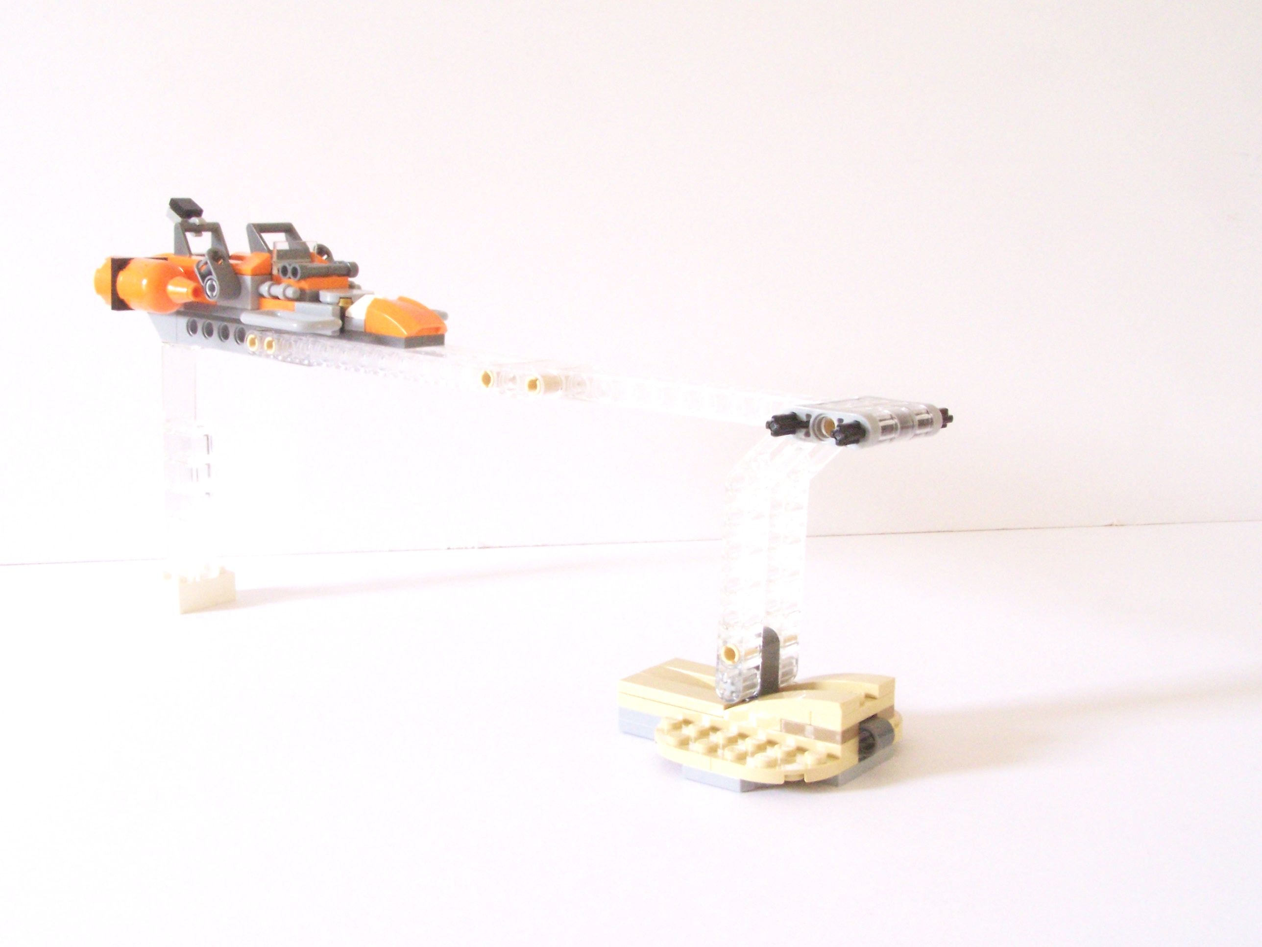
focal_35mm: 43
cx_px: 631
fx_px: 1568
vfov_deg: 33.6
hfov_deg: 43.9
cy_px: 474
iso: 400
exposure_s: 1/10
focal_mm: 7.1
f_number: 8
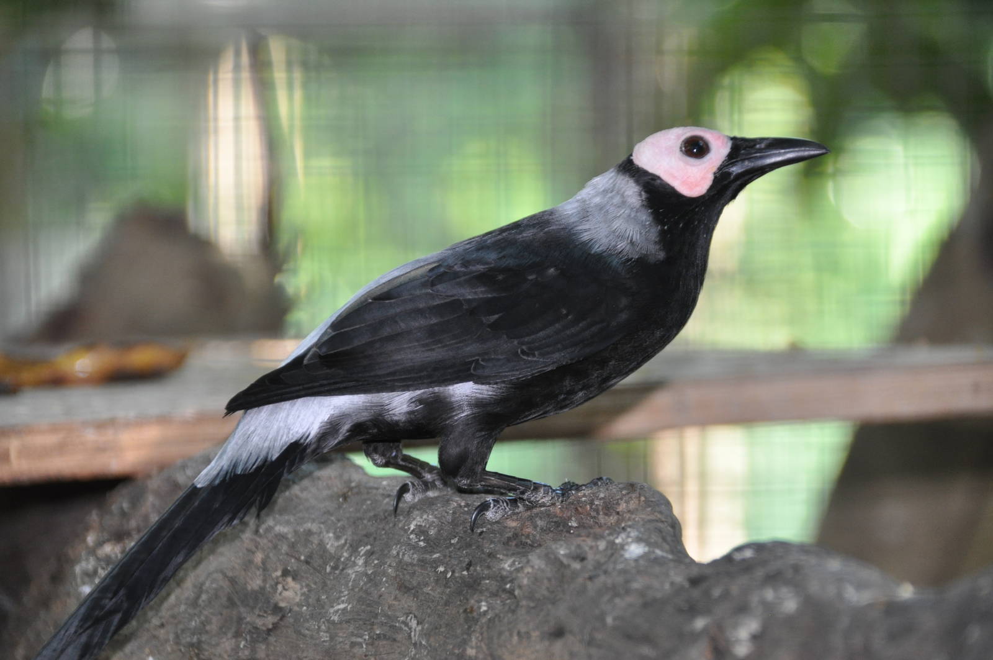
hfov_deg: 5.7
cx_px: 496
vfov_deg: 3.8
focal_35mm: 360
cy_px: 330
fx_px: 9919
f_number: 5.6
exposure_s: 1/60
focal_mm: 240
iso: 800
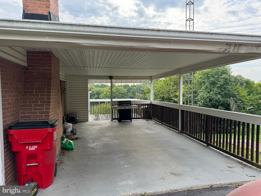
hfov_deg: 71.6
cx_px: 130
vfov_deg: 56.8
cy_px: 98
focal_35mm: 24
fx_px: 181
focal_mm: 6.76
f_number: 1.78
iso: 80
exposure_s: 1/329
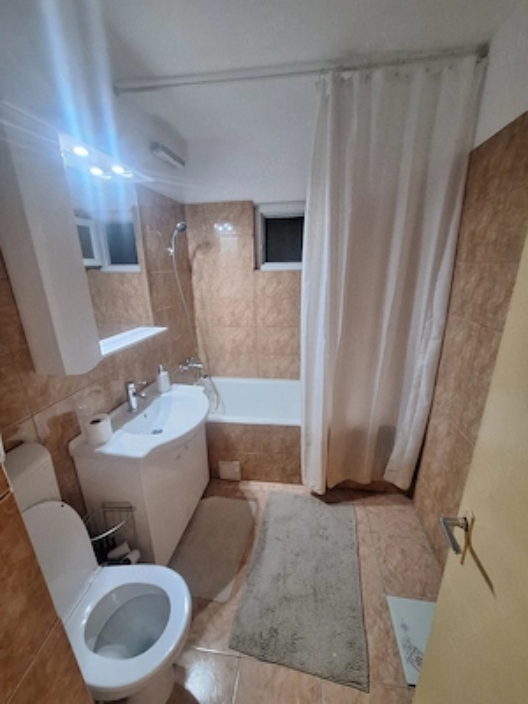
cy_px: 352
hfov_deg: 89.9
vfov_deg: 106.2
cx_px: 264
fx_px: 264
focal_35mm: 13
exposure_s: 1/25
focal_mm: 1.74
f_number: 2.2
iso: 320
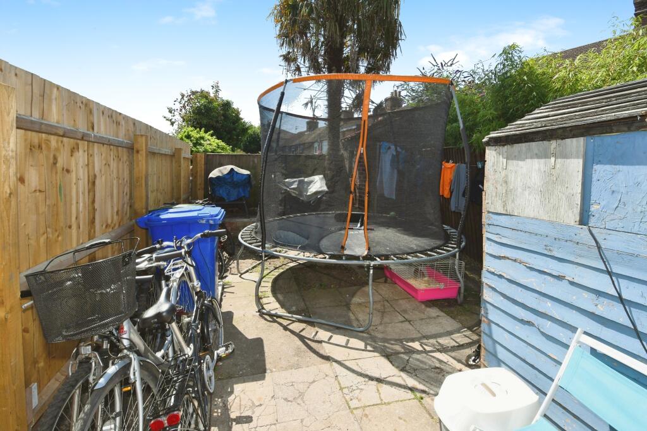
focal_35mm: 15
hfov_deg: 100.4
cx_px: 324
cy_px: 216
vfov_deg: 77.3
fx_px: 270
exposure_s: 1/200
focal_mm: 10
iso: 125
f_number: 7.1
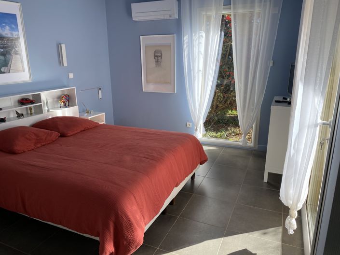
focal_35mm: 26
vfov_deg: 53.0
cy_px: 128
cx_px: 170
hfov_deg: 67.3
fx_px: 255
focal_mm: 4.25
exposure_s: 1/343
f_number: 1.8
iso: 32
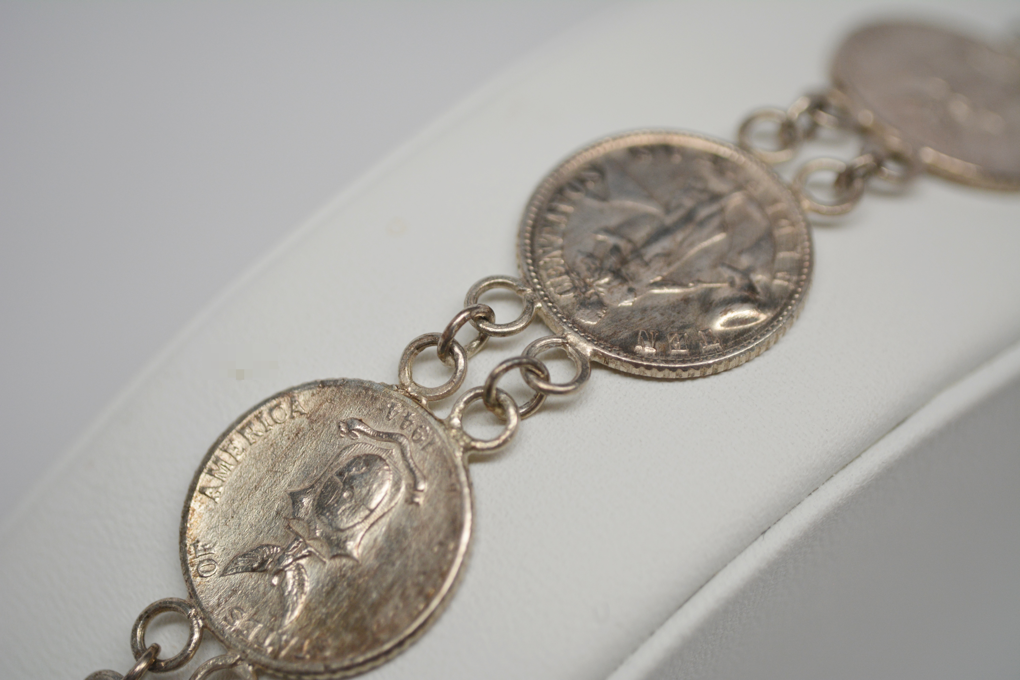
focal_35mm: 66
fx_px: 1870
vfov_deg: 20.6
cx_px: 510
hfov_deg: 30.5
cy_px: 340
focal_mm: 44
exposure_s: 1/125
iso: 360
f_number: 5.6
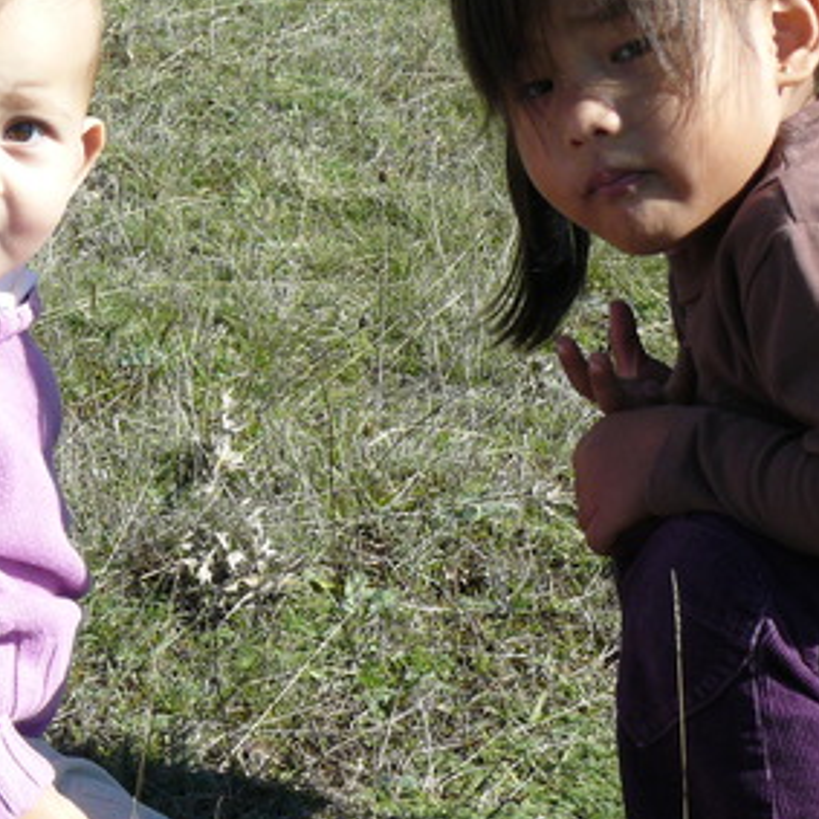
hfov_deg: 13.0
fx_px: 3587
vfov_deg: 13.0
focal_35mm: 134
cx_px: 275
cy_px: 492
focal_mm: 11.2
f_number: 5.6
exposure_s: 1/320
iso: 100
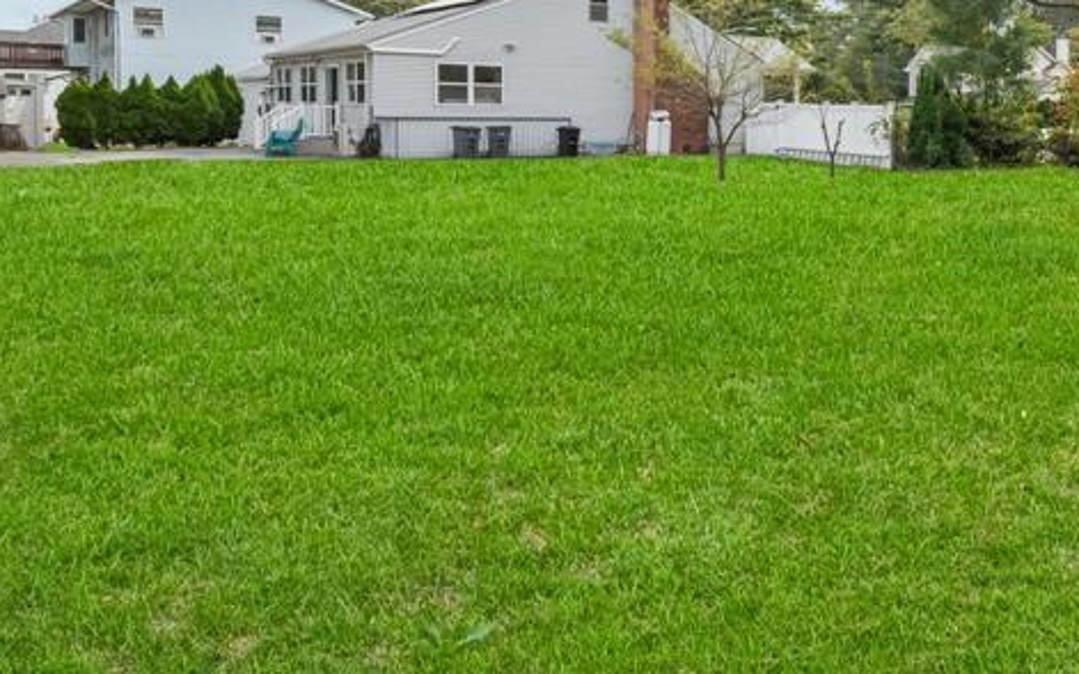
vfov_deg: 39.1
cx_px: 980
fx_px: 911
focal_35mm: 31
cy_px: 140
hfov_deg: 53.3
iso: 800
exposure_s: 1/500
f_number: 10
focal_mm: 14
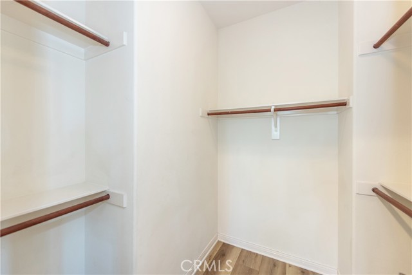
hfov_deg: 104.2
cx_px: 206
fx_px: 160
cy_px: 138
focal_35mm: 14
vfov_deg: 81.2
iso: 800
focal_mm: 14
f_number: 3.5
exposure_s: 1/60
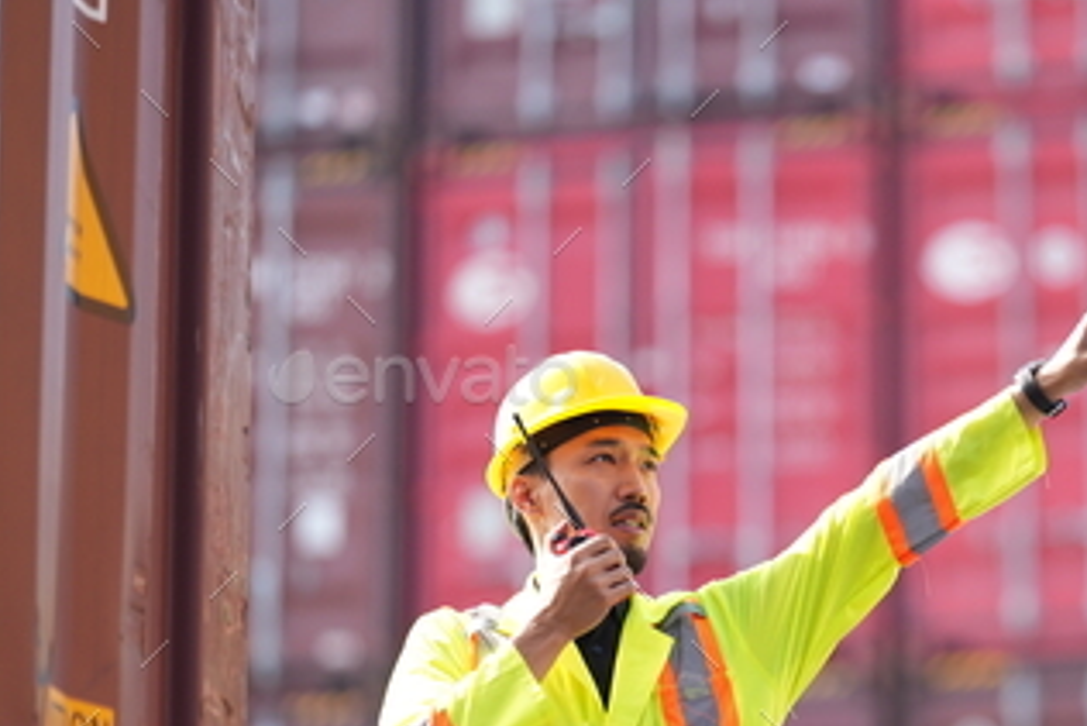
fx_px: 7612
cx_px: 929
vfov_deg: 5.5
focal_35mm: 252
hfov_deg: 8.1
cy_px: 538
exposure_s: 1/940
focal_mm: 135
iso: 100
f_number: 1.8
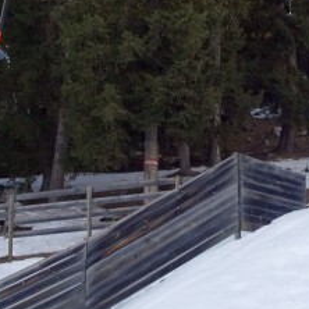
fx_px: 990
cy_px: 81
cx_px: 239
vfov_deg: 17.7
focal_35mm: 98
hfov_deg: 17.6
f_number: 3.5
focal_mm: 4.1
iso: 80
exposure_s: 1/250
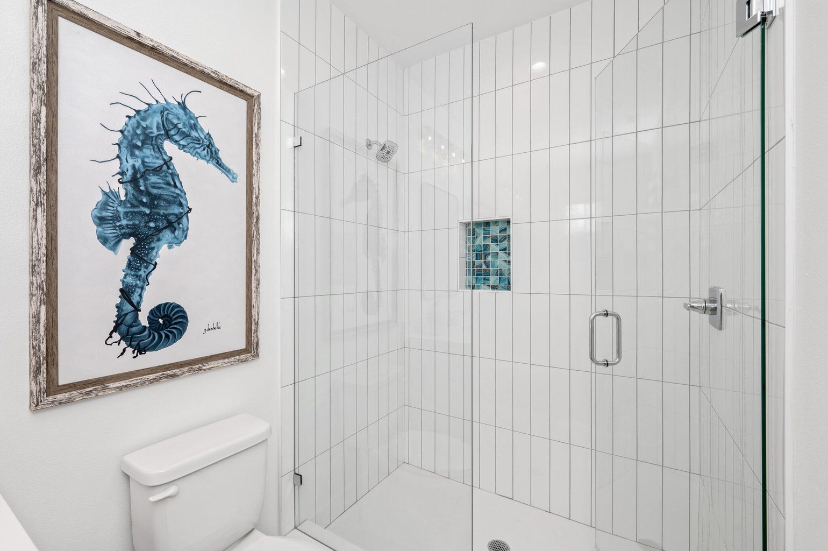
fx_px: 345
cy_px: 276
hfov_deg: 100.4
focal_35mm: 15
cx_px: 414
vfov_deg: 77.2
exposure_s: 1/50
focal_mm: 15
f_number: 9
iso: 125
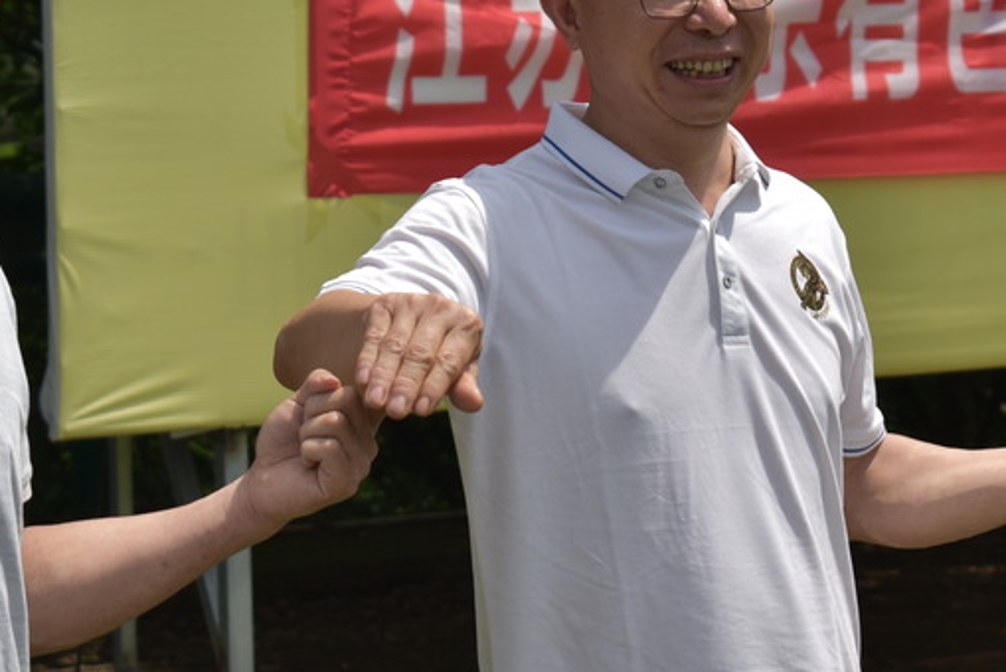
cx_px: 549
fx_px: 4529
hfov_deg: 12.7
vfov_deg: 8.5
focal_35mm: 162
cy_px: 86
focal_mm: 55
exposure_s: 1/800
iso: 100
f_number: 5.6
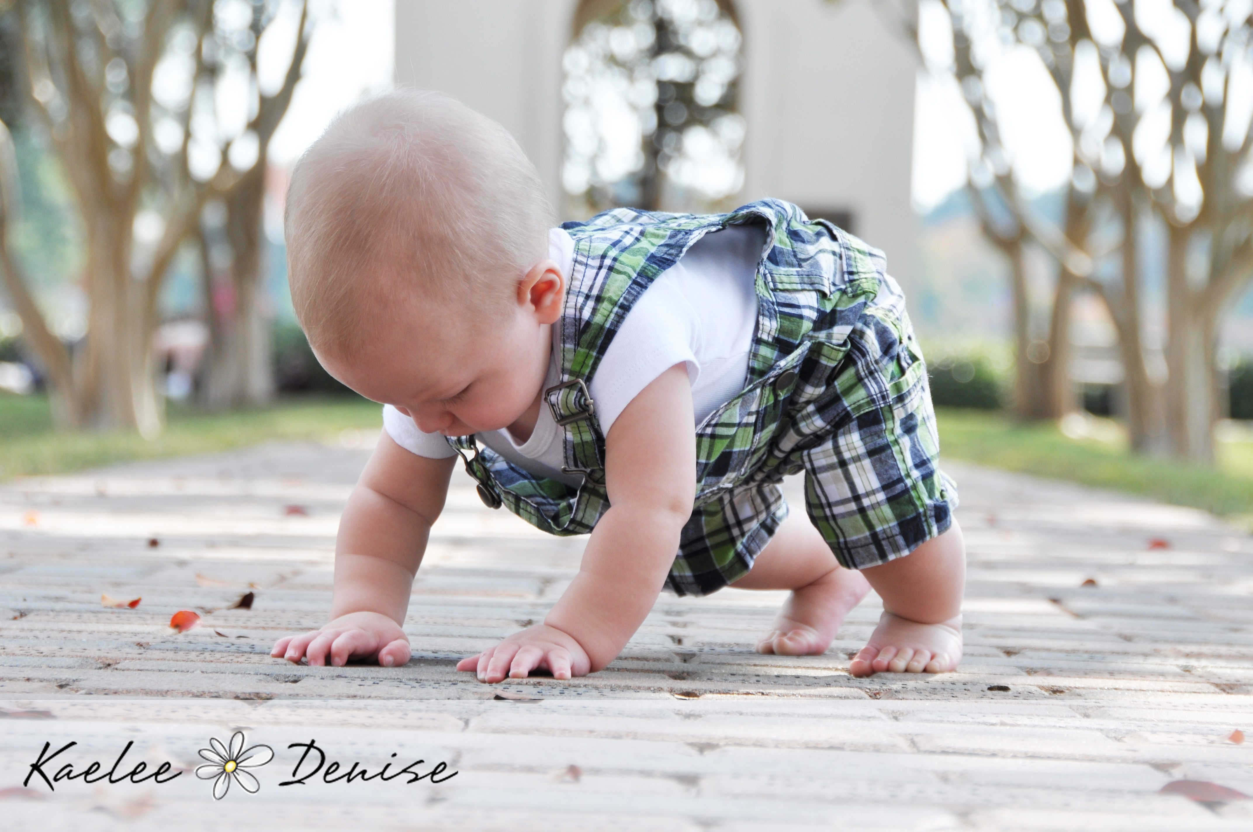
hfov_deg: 13.1
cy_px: 416
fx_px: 5475
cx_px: 626
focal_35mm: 158
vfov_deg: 8.7
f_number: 9
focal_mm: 105
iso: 200
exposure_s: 1/320
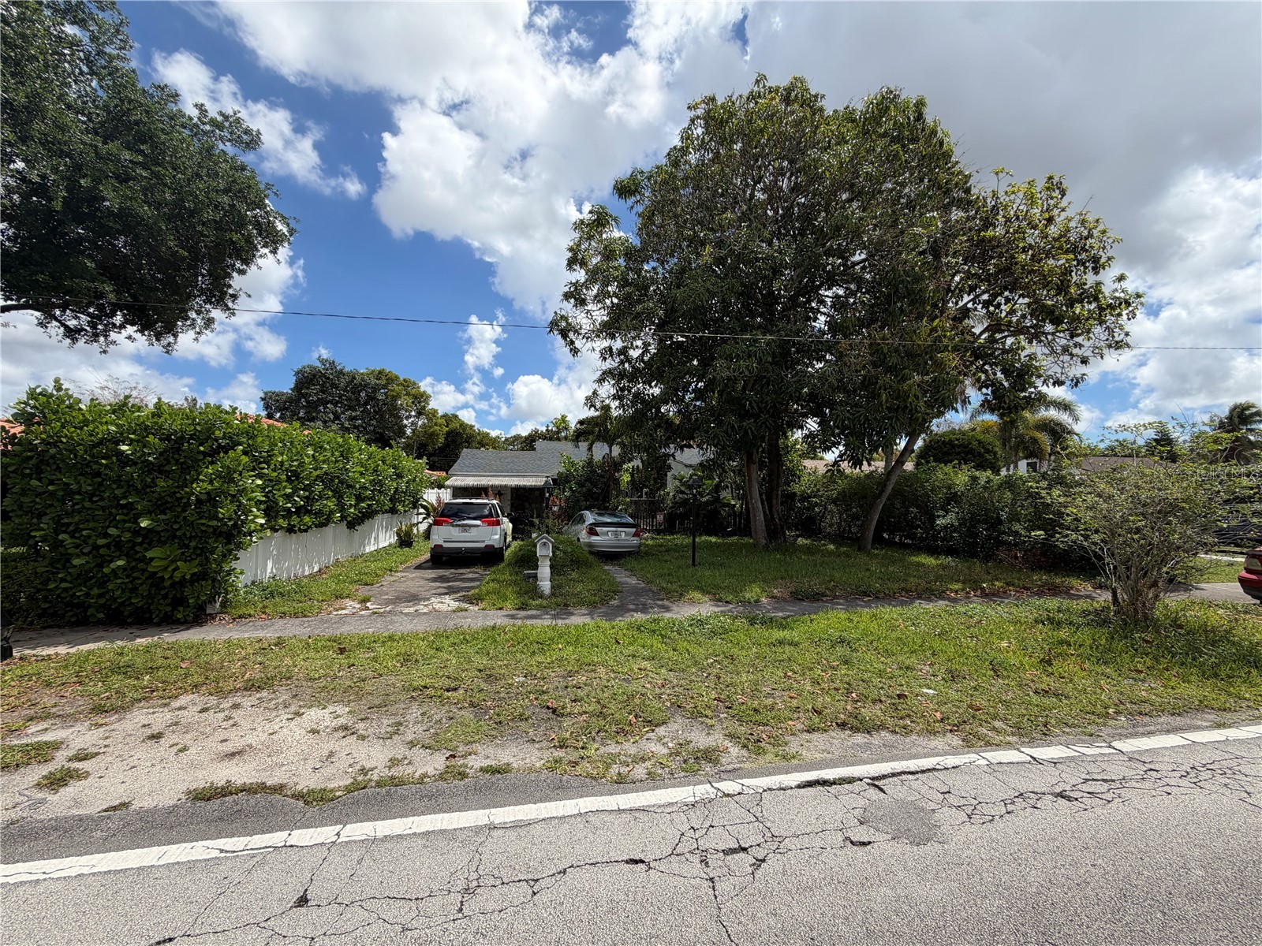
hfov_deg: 102.1
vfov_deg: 85.7
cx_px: 631
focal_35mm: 14
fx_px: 510
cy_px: 473
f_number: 2.2
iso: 20
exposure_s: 1/970
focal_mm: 2.22
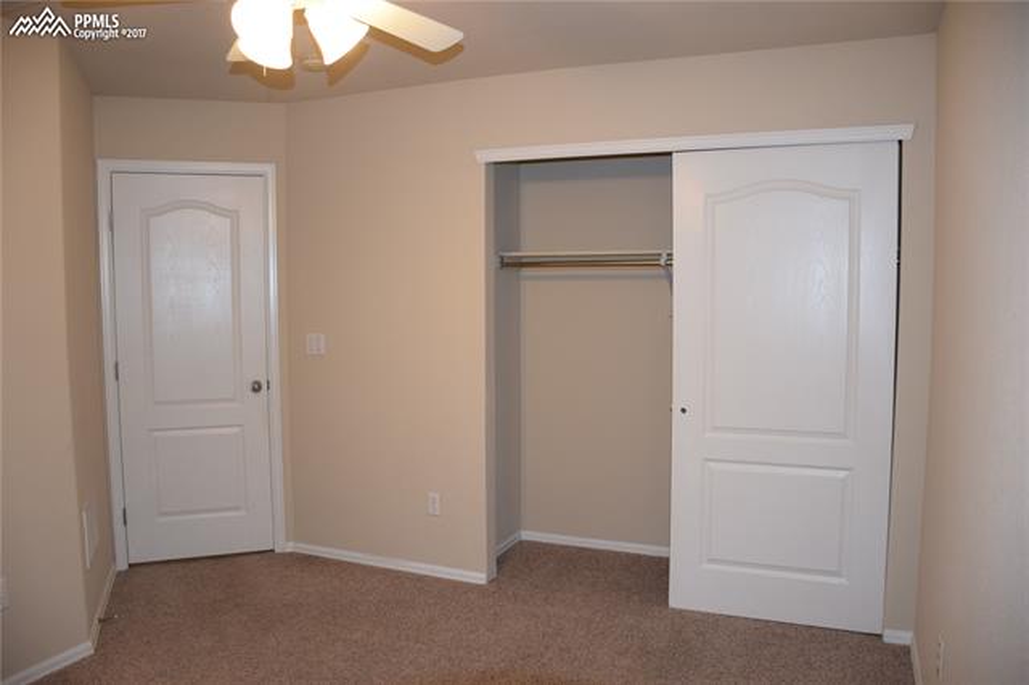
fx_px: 771
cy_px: 342
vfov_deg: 47.9
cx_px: 514
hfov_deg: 67.4
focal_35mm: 27
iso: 800
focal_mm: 18
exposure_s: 1/80
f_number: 4.5
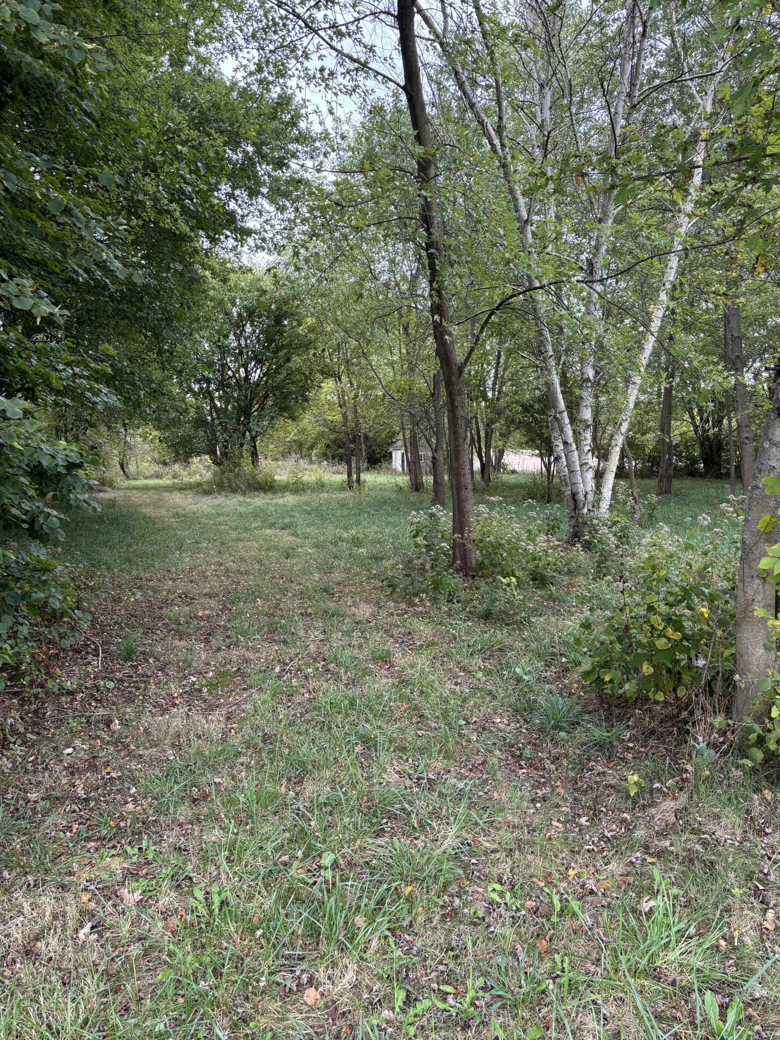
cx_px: 399
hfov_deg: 51.3
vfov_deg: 65.3
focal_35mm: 27
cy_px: 518
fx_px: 811
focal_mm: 5.96
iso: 50
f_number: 1.6
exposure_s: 1/262
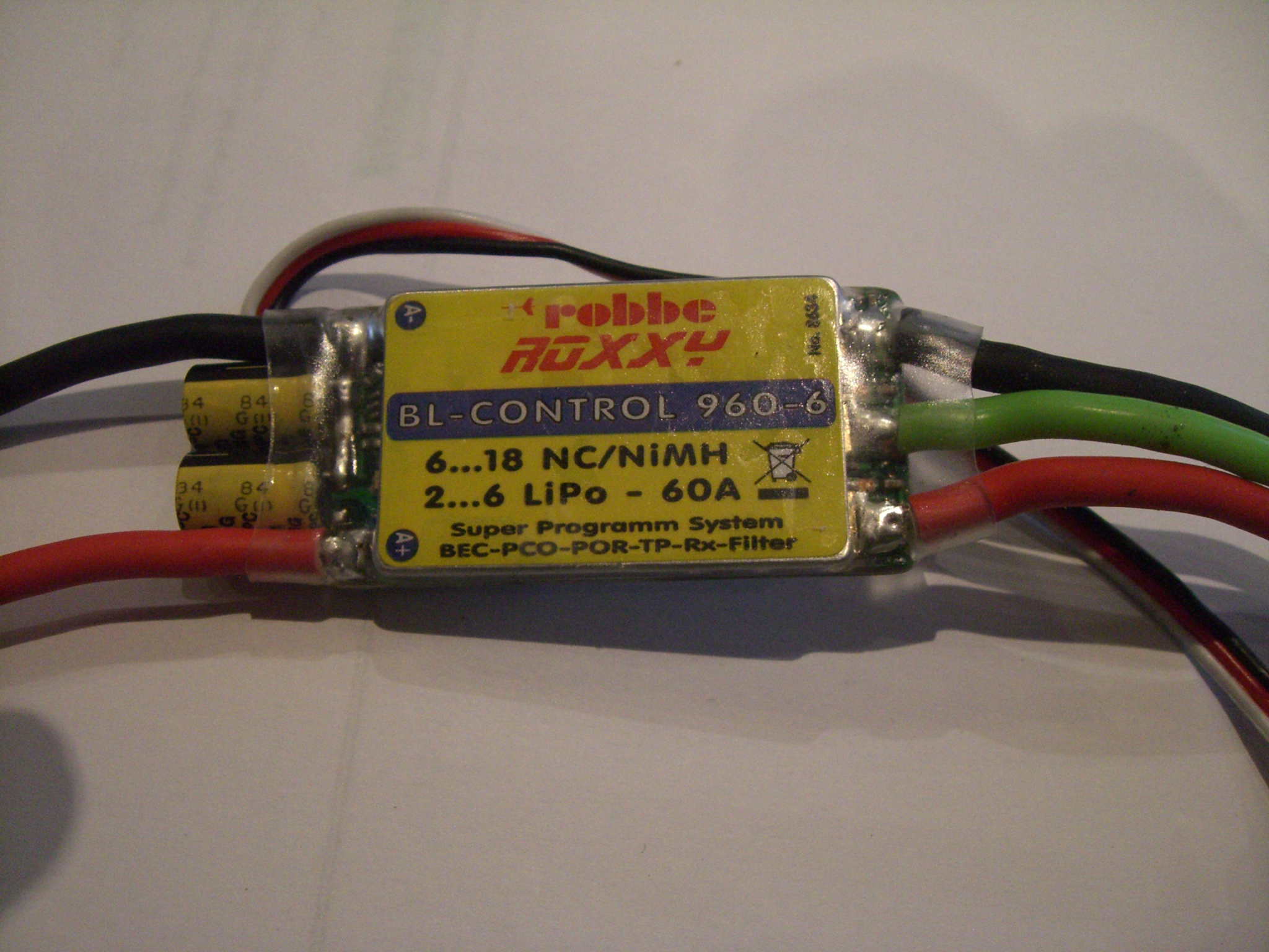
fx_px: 1393
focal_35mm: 38
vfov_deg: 37.7
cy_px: 476
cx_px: 634
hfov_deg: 49.0
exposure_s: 1/80
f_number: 2.7
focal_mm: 6.2
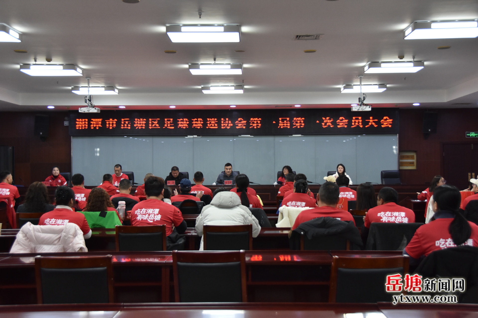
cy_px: 159
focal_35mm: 51
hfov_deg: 38.9
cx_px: 239
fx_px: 677
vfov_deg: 26.5
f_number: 4.2
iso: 1250
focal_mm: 34
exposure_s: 1/125
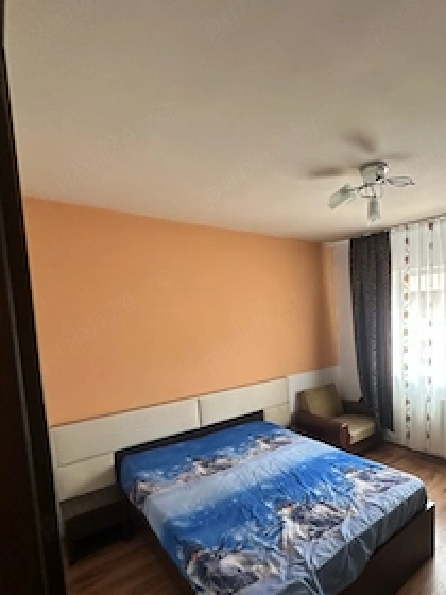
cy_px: 344
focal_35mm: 20
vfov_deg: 81.1
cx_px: 312
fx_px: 344
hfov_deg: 63.5
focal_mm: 2.22
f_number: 2.2
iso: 250
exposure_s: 1/50
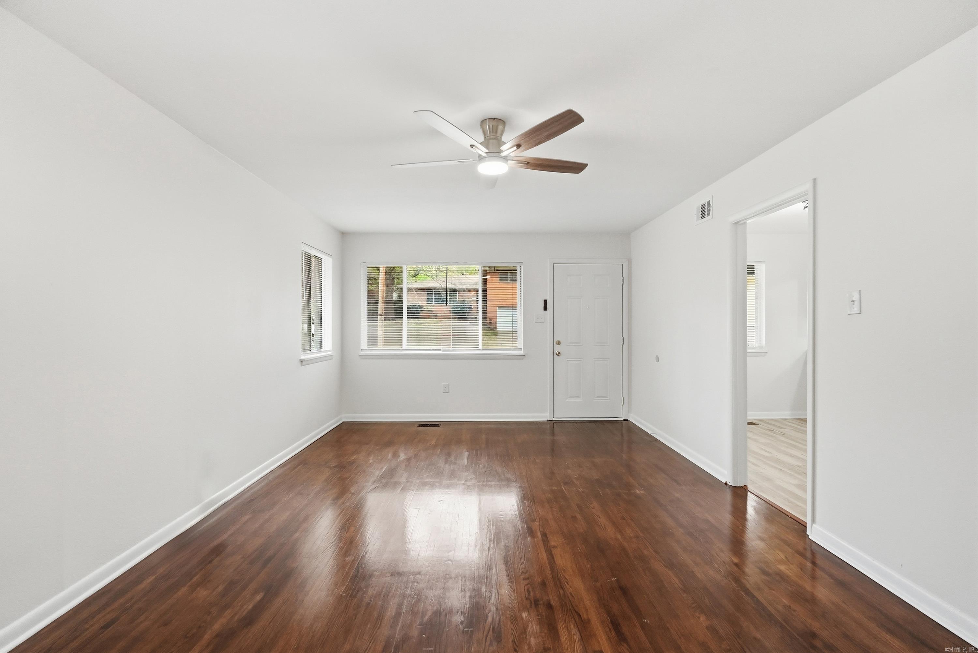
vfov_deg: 73.8
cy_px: 326
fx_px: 435
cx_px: 489
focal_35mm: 16
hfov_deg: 96.7
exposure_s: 1/1250
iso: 3200
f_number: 4.5
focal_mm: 16
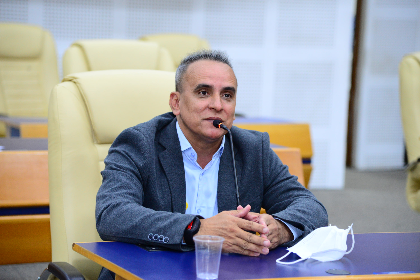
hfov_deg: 16.9
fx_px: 1412
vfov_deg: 11.3
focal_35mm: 121
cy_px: 139
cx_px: 209
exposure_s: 1/80
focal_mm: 120
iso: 2000
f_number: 4
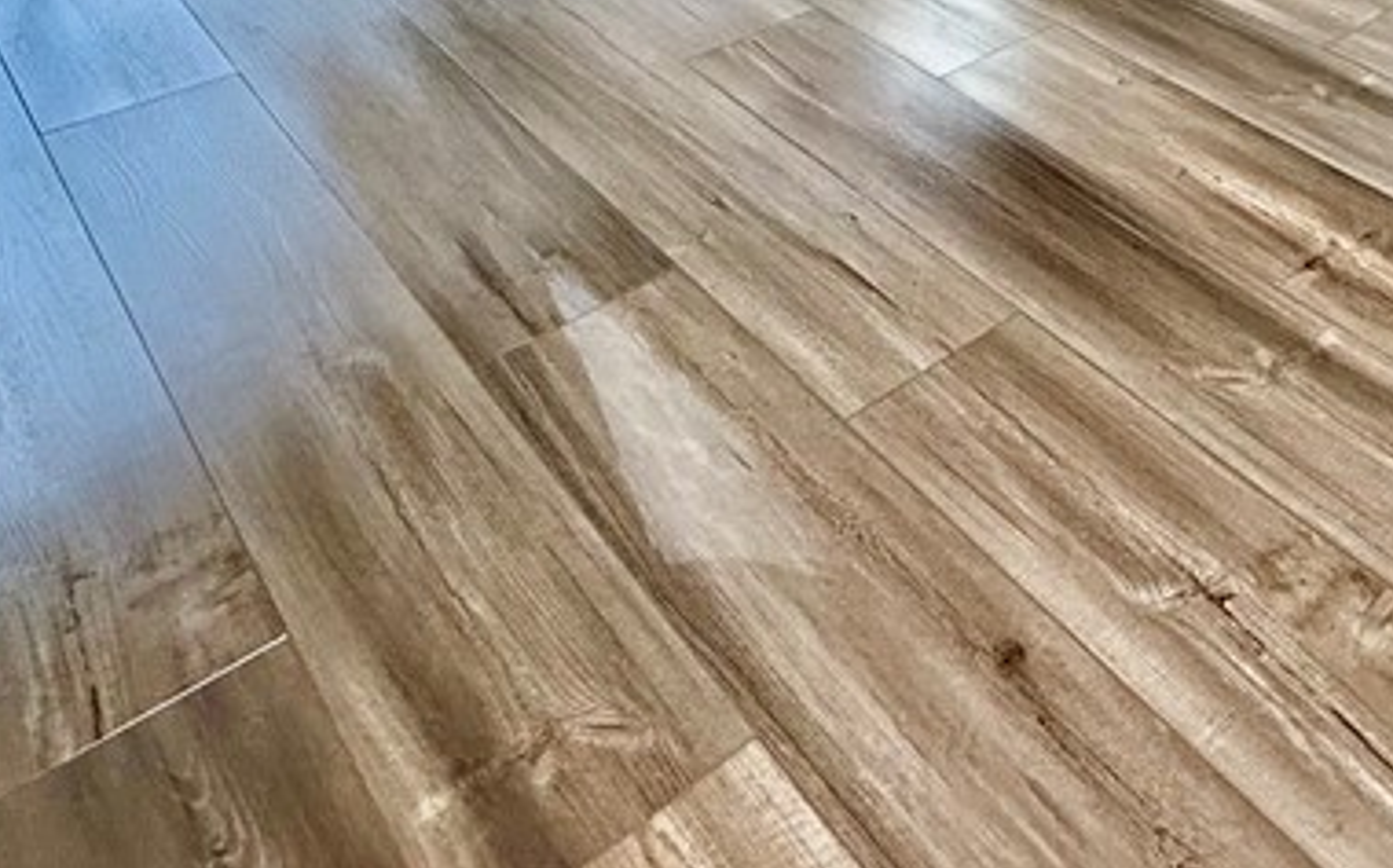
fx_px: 1518
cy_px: -531
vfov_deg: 23.4
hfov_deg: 44.1
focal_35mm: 40
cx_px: 1298
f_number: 2.2
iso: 250
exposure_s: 1/120
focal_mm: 2.22
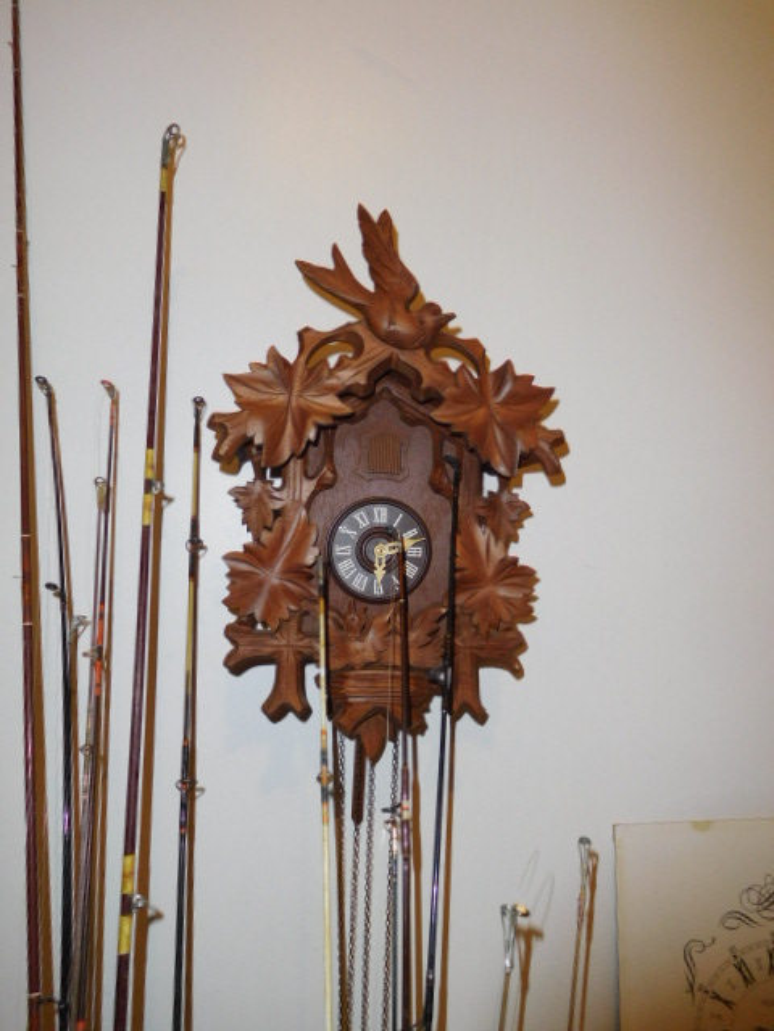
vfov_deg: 69.4
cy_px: 516
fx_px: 745
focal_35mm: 25
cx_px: 387
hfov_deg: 54.9
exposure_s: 1/30
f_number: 3.4
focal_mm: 4.5
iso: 200
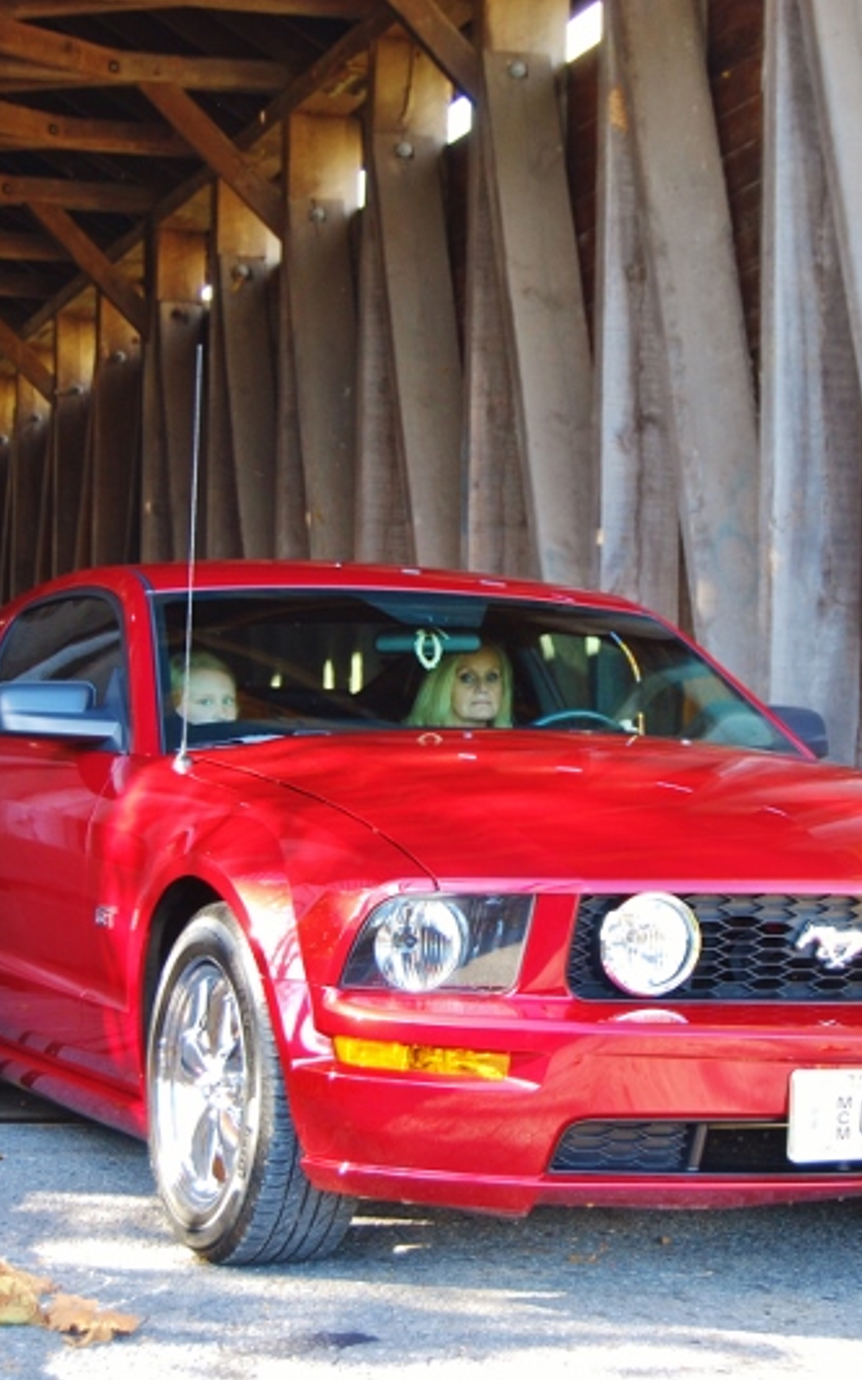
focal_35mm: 92
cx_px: 513
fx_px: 3459
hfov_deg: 14.2
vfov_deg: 22.6
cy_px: 689
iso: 200
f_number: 5
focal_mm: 40
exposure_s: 1/30
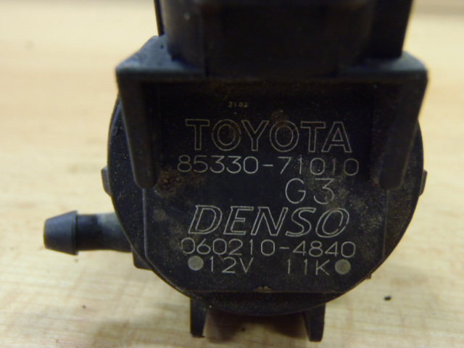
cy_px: 174
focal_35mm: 37
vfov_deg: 38.7
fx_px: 496
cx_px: 232
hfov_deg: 50.1
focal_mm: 6.64
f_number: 4.7
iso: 320
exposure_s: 1/4
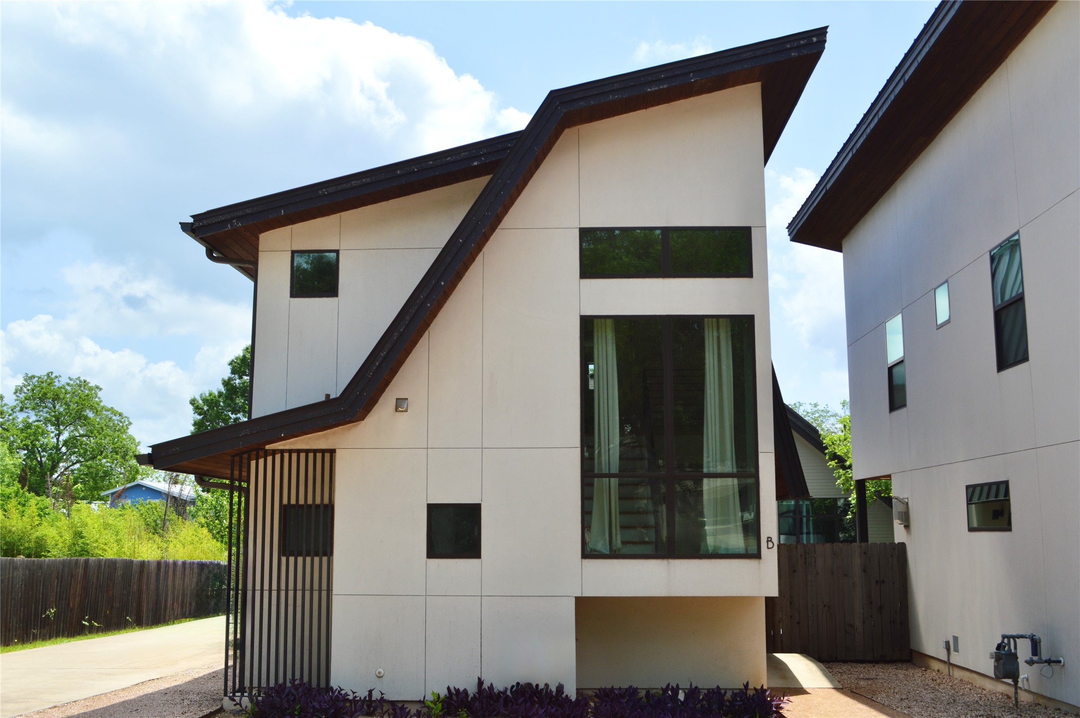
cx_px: 540
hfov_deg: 57.3
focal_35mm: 33
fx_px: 989
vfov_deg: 39.9
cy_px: 359
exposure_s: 1/250
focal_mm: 22
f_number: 8
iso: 100
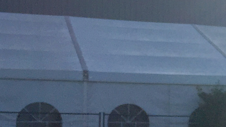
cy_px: 119
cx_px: 380
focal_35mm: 141
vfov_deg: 8.6
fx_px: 845
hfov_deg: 13.9
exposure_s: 1/4950
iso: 32
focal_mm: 4.15
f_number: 2.2
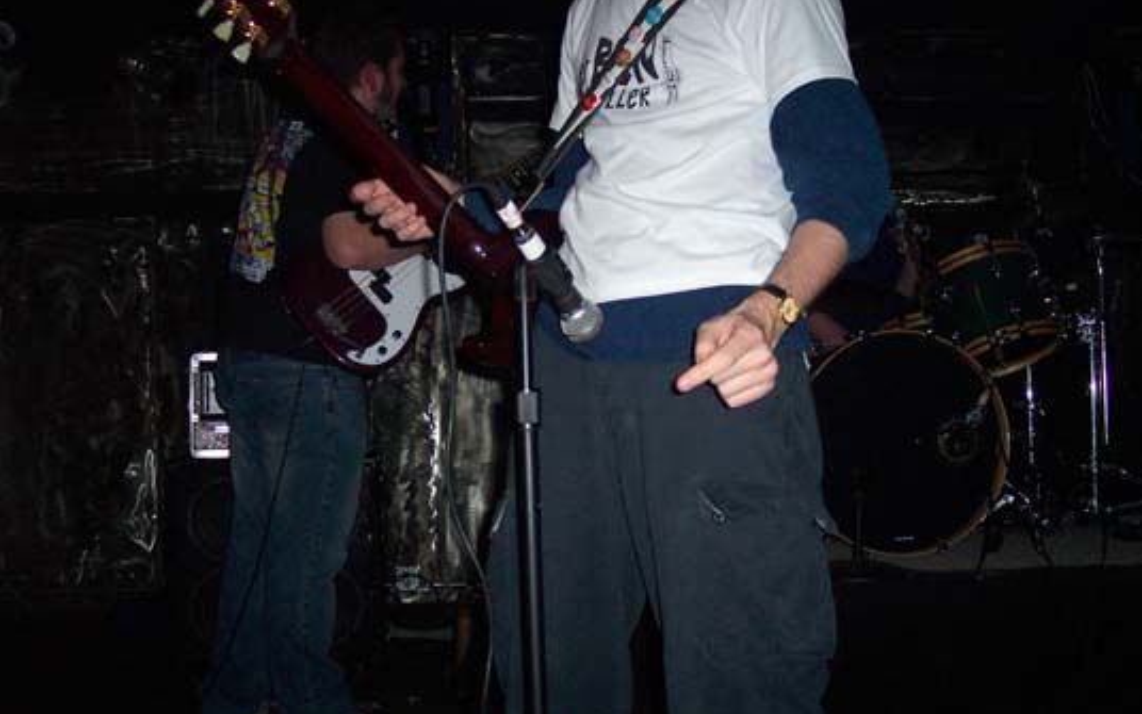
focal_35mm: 39
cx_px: 573
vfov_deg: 32.8
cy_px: 373
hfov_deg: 50.4
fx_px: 1214
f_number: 2.8
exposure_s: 1/30
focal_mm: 8
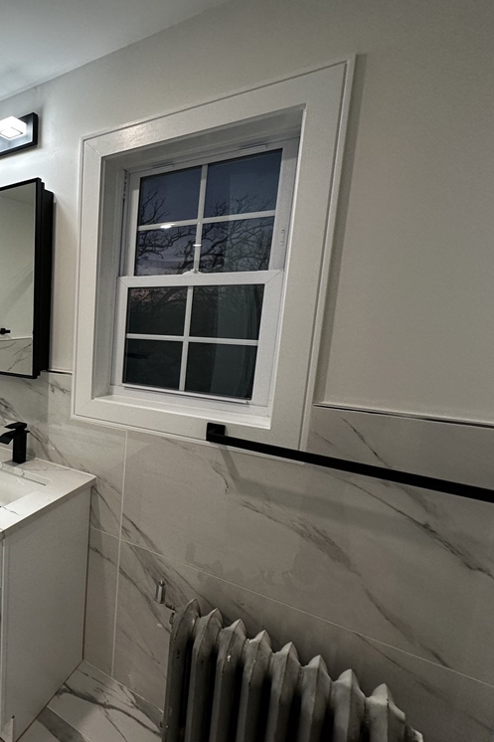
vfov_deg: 84.0
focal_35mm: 20
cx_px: -9
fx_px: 412
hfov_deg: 49.4
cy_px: 371
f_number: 2.2
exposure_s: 1/120
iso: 160
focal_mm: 2.22
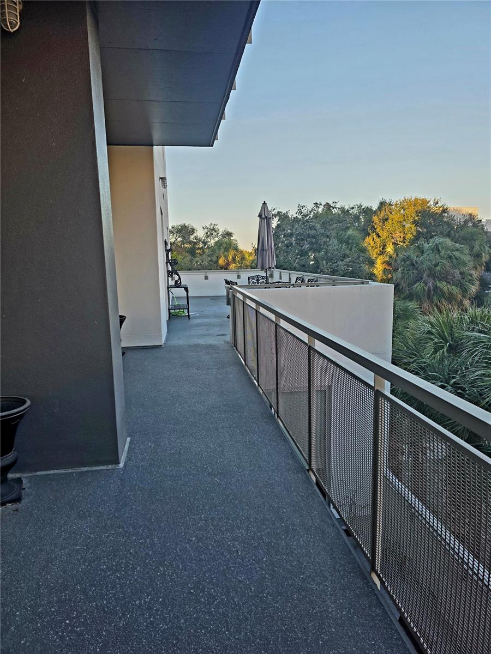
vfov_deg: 73.9
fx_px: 435
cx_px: 246
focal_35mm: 23
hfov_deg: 58.9
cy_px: 327
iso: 80
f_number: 1.7
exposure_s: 1/1250
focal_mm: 6.3
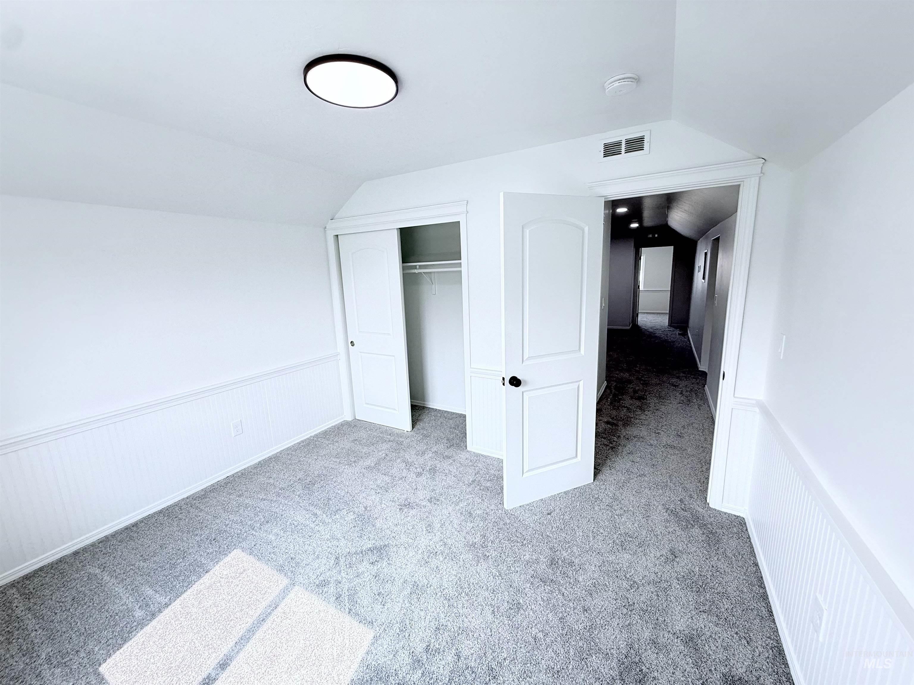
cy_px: 342
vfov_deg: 85.7
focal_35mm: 14
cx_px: 457
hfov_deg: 102.1
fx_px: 370
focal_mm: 2.22
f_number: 2.2
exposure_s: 1/99
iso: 100
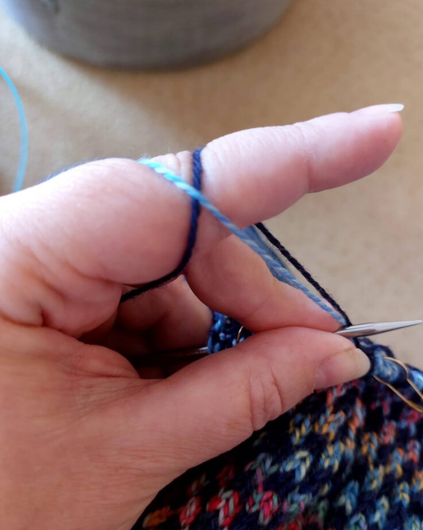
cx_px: 216
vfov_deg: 66.0
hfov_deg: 54.9
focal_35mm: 26
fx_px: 407
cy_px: 284
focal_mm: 5.23
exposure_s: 1/33
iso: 400
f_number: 1.8
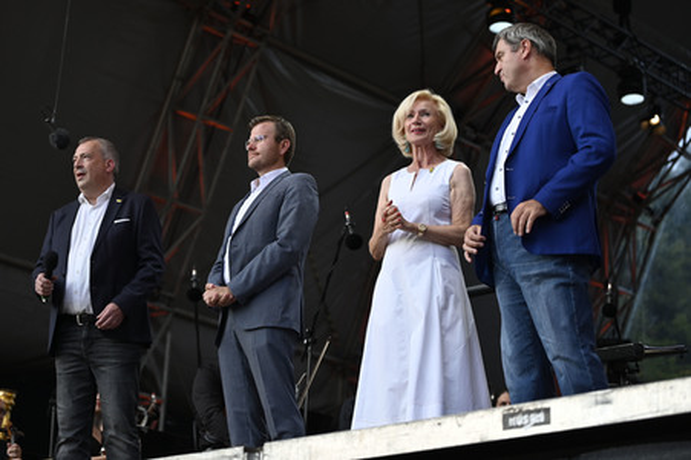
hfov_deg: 28.9
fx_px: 1343
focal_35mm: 70
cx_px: 346
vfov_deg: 19.4
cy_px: 230
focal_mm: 70
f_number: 2.8
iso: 250
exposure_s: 1/640
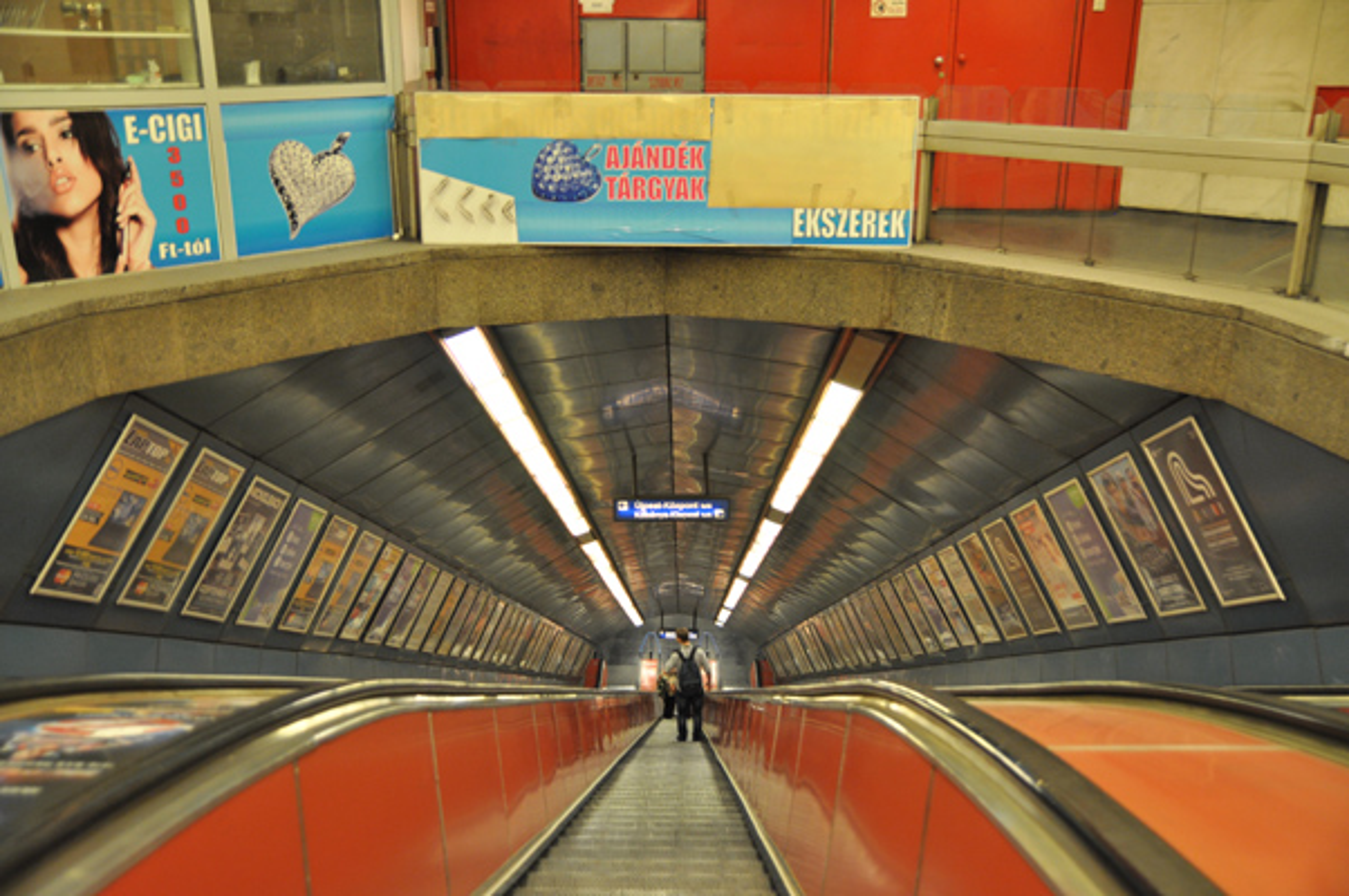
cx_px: 674
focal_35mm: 33
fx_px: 1235
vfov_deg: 39.9
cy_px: 448
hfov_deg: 57.3
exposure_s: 1/50
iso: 800
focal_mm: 22
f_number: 3.5
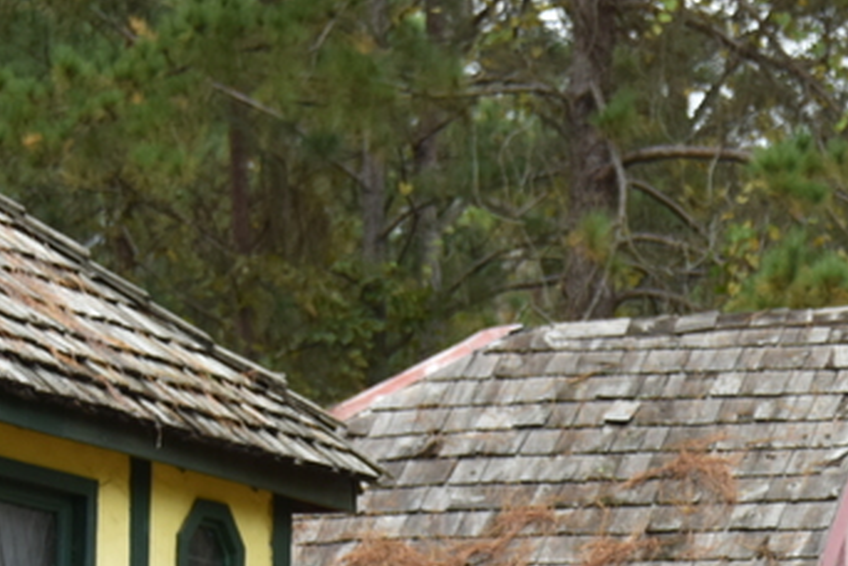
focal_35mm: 262
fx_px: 6171
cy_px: 931
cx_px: 1309
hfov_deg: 7.7
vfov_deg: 5.2
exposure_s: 1/160
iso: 280
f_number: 5
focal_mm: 70
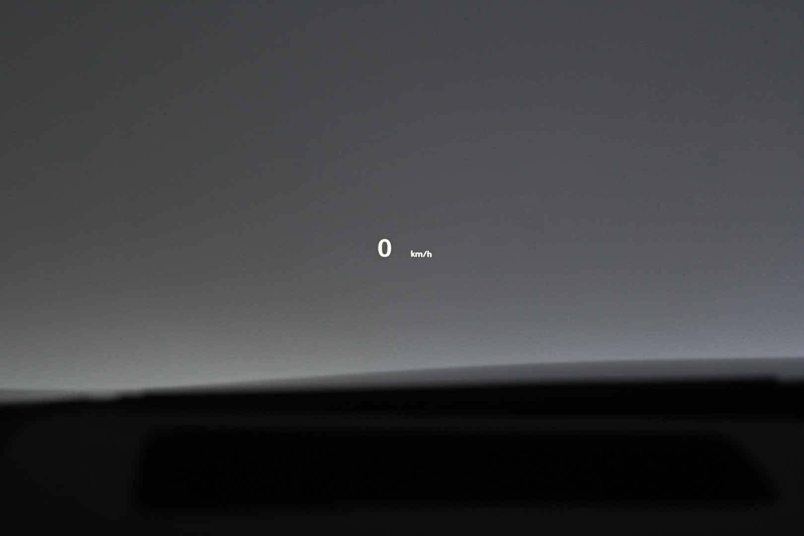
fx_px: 1675
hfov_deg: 27.0
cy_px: 268
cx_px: 402
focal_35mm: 75
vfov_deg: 18.2
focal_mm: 50
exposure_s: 1/125
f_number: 6.3
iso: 800
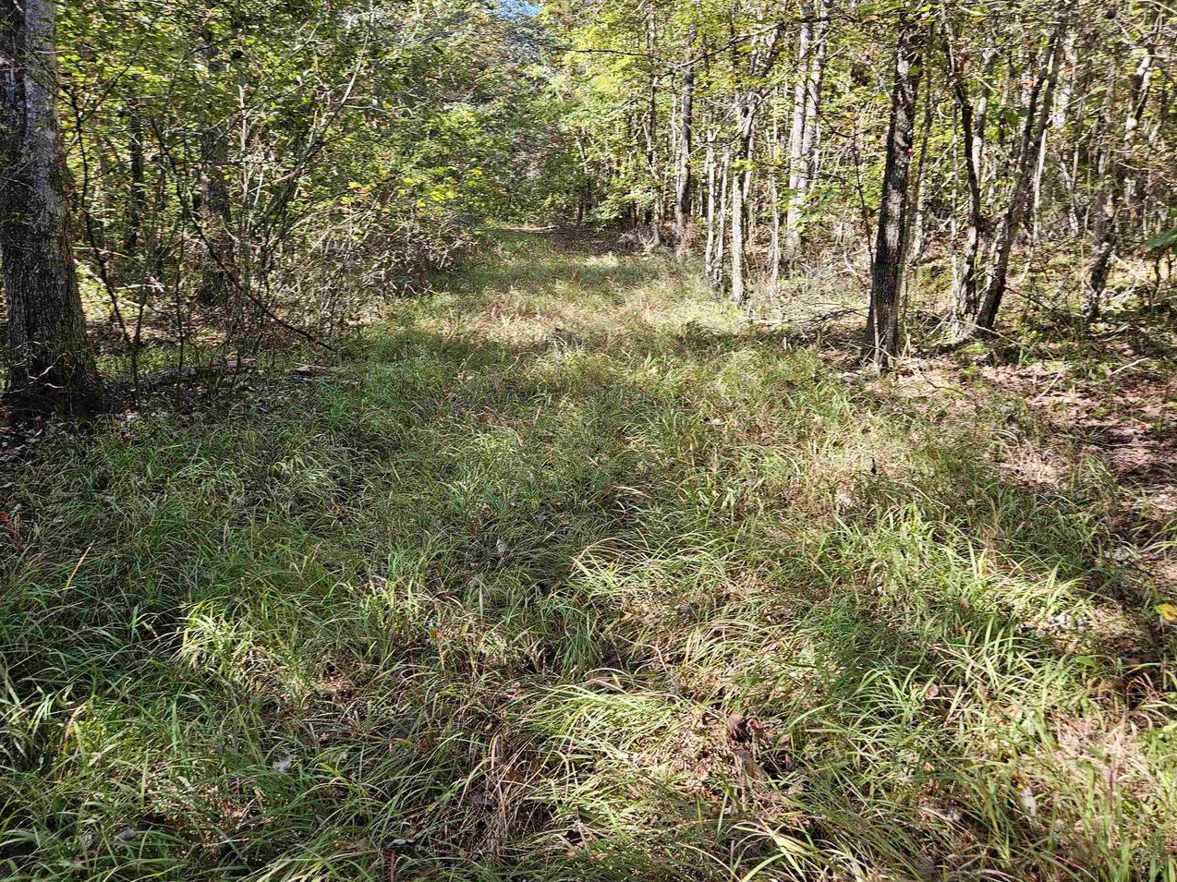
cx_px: 610
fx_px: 884
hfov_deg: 67.3
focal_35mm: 26
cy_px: 412
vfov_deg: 53.0
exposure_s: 1/120
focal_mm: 5.4
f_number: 1.8
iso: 40
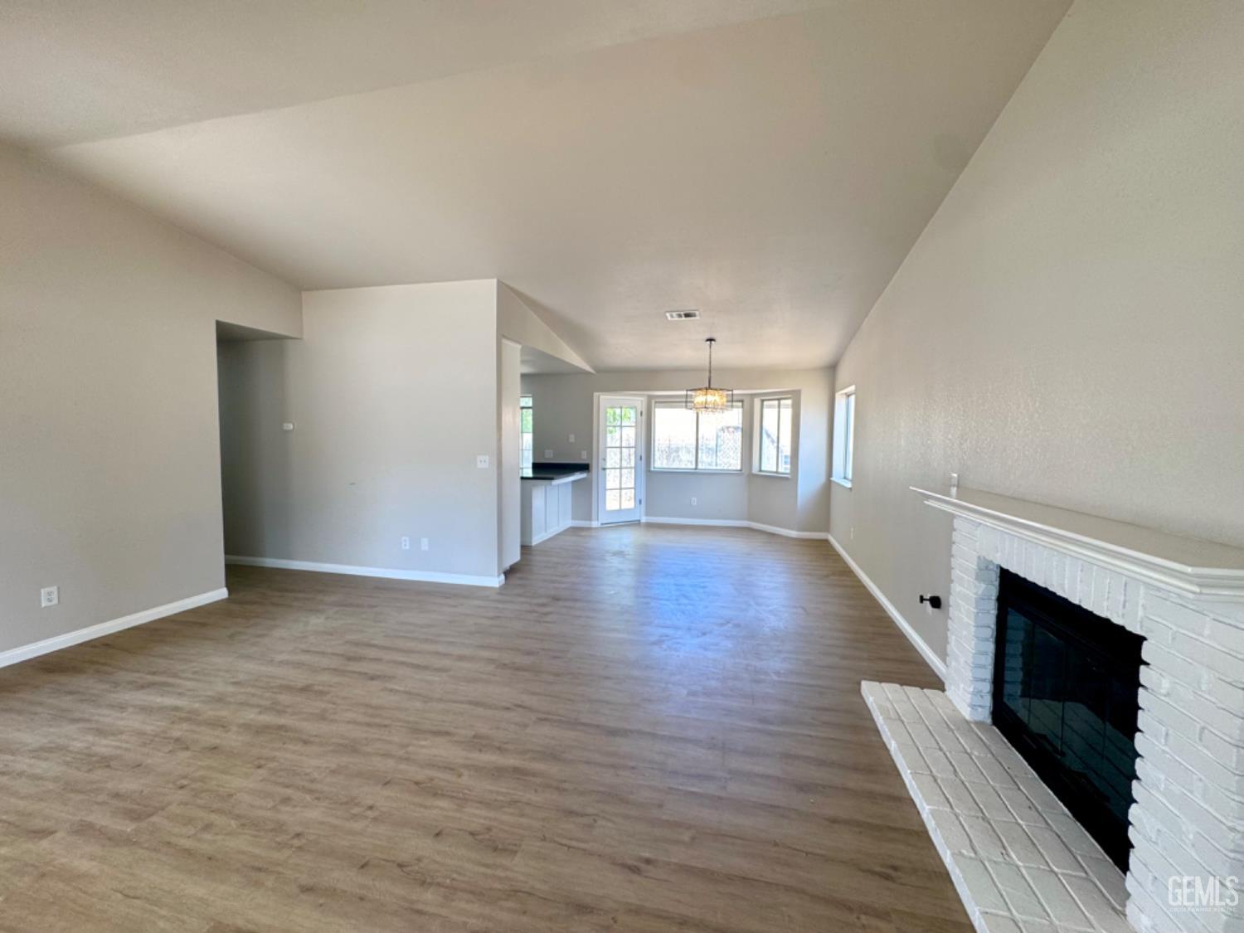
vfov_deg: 85.7
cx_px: 622
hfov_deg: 102.1
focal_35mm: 14
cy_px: 466
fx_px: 503
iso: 125
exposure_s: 1/120
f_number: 2.2
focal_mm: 2.22
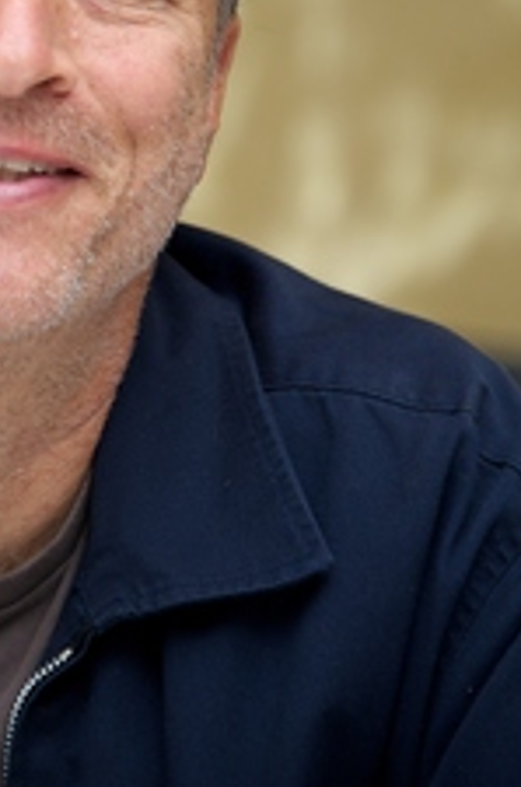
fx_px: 8156
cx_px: 77
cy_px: 168
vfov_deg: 5.5
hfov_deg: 3.7
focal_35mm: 374
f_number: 5.6
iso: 640
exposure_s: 1/80
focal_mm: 210
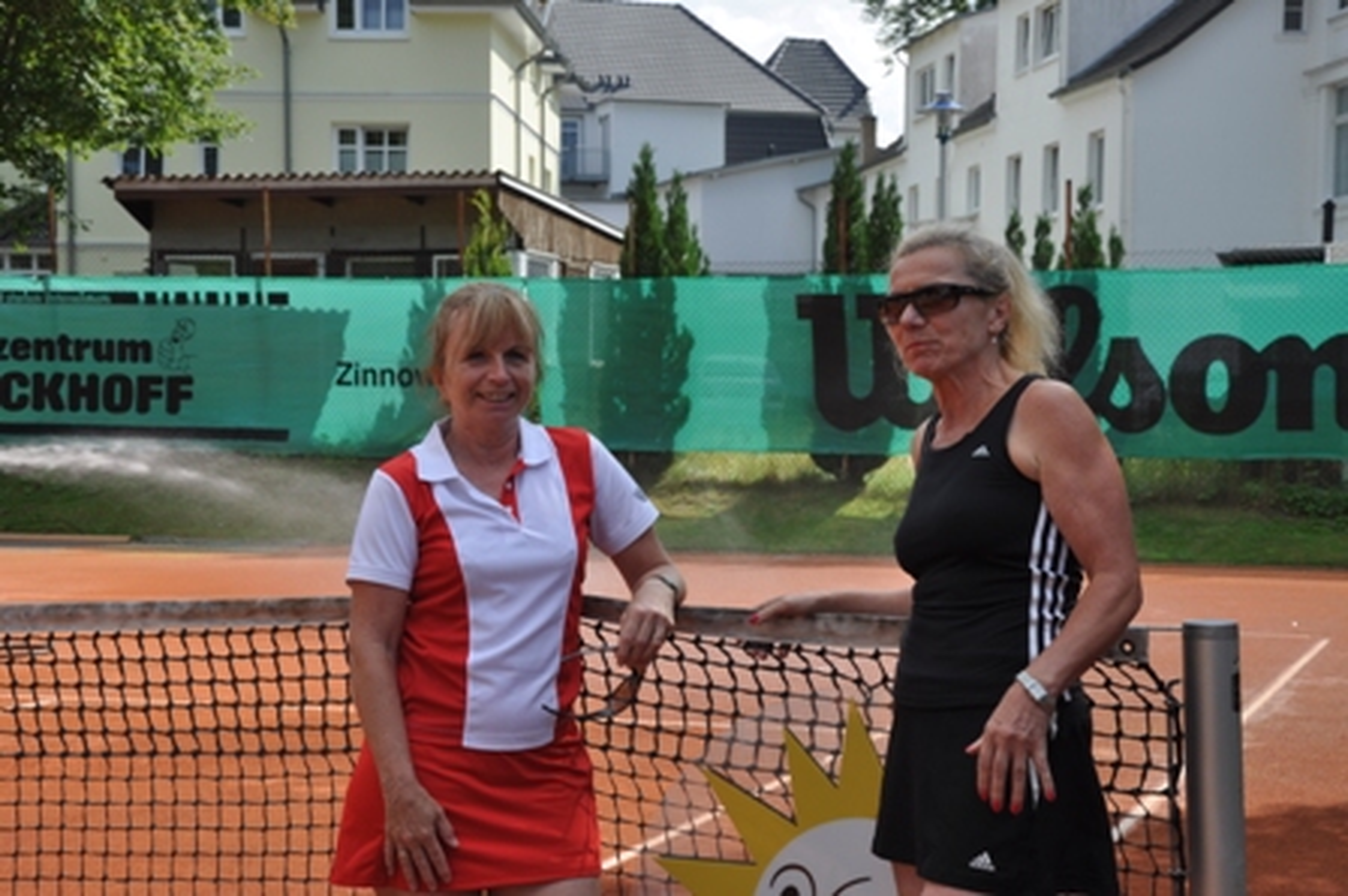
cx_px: 674
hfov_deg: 31.9
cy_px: 448
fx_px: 2357
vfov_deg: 21.5
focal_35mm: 63
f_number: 9
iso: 200
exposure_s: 1/320
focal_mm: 42
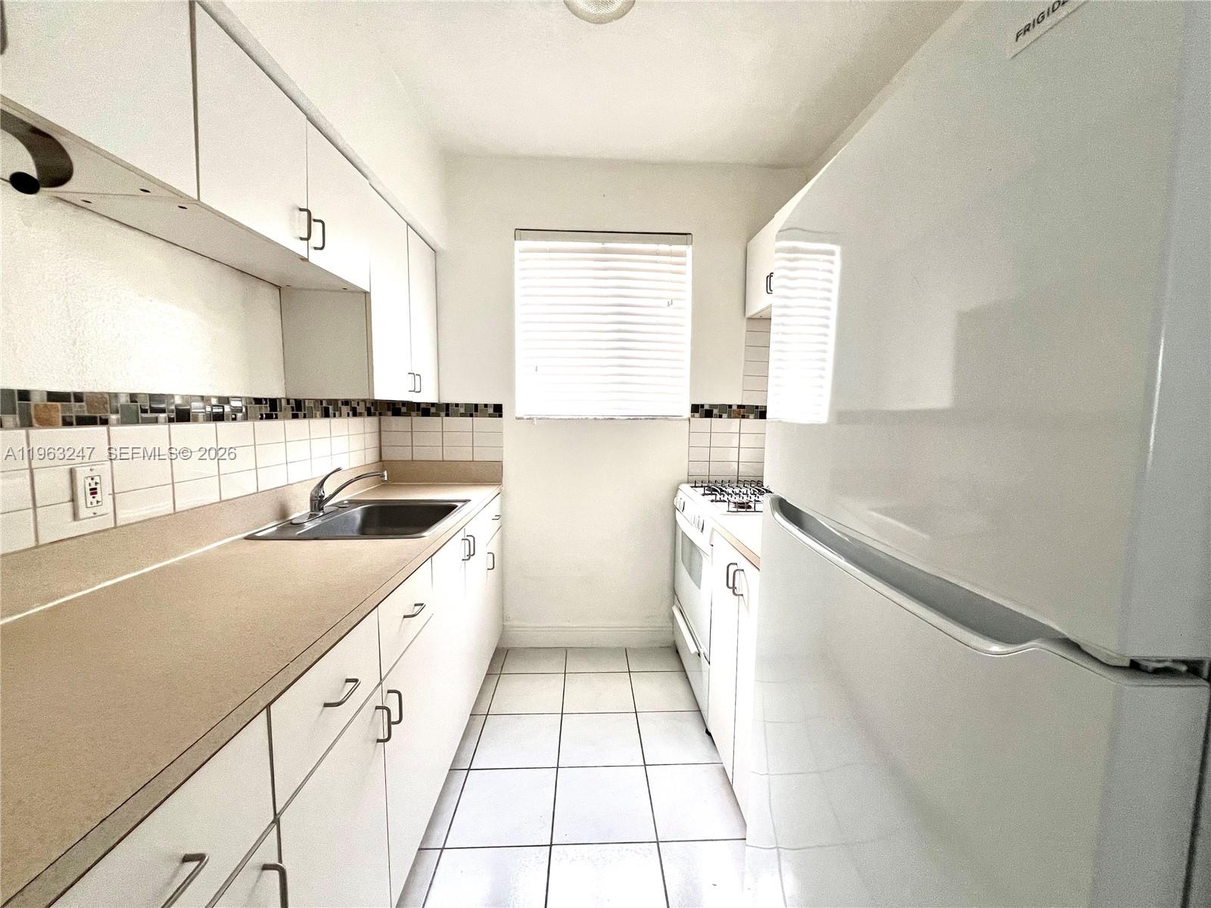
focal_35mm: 13
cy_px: 454
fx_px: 455
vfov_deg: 89.9
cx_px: 606
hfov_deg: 106.2
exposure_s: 1/99
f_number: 1.8
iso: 100
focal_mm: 1.57
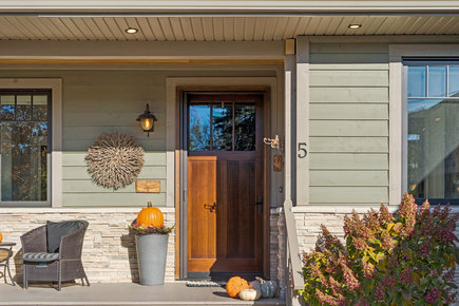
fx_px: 650
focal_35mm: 51
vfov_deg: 26.5
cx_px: 230
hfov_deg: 38.9
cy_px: 153
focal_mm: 51
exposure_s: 1/500
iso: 320
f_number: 8
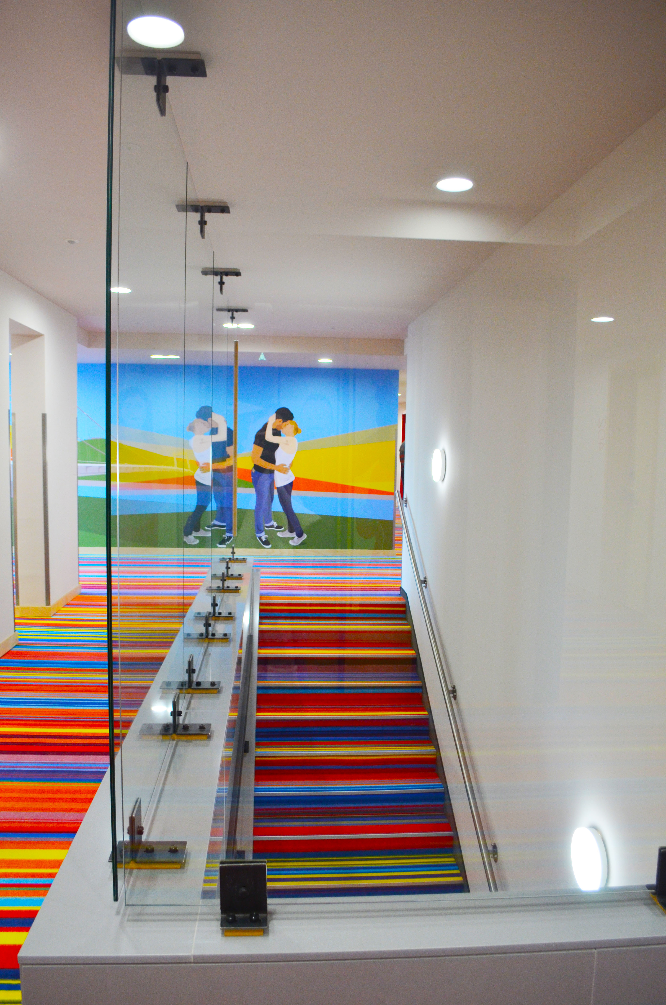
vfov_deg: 67.5
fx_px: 753
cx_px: 333
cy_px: 502
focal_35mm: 27
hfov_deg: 47.7
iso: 560
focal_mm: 18
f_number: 4
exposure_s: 1/60
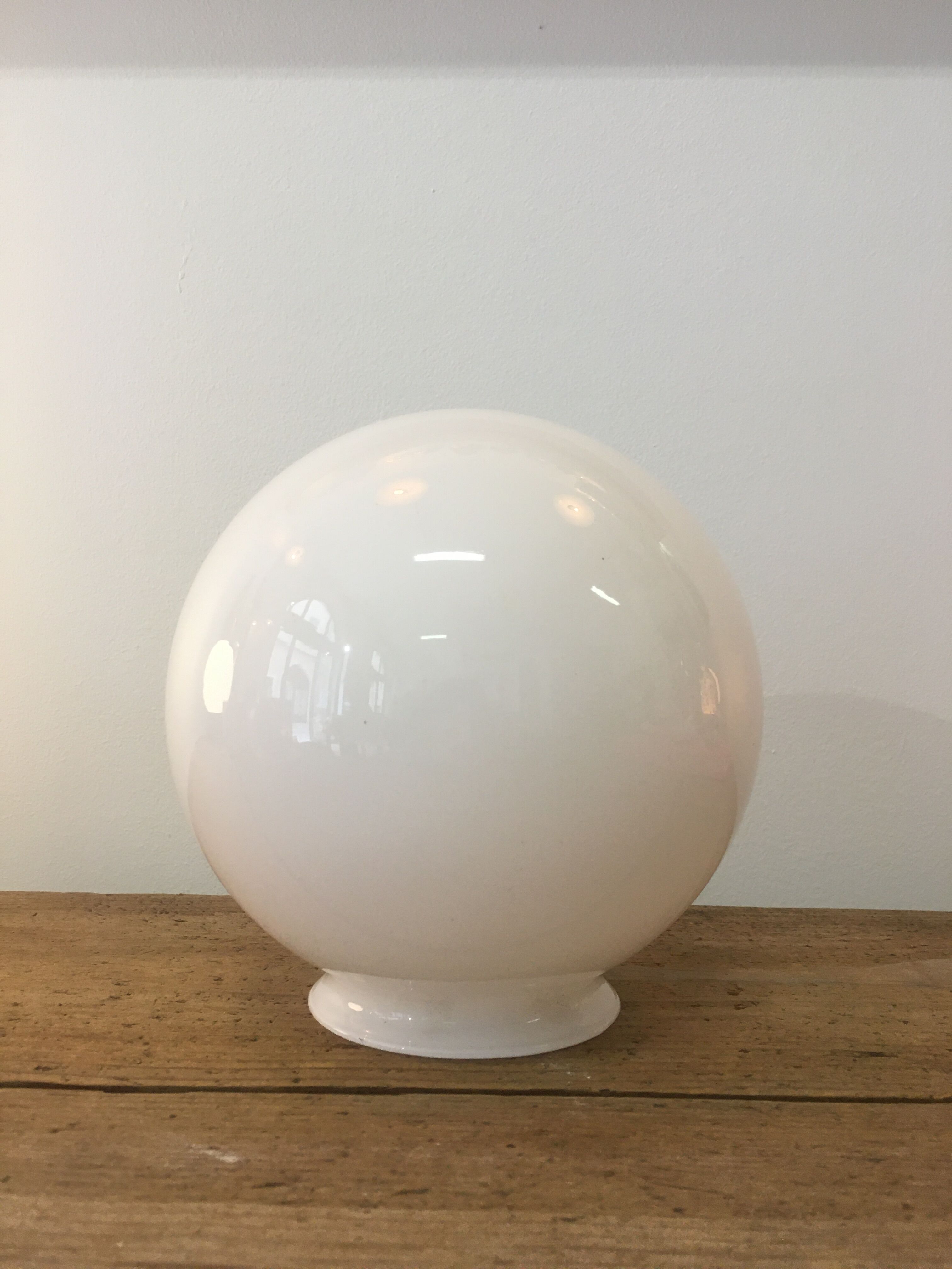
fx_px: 1063
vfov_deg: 61.7
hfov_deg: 48.2
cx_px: 476
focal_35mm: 29
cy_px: 634
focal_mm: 4.15
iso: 50
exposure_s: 1/33
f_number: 2.2
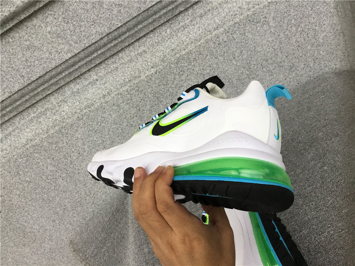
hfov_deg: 58.4
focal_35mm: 31
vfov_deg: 45.4
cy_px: 133
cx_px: 178
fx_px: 318
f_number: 2.4
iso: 40
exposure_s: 1/30
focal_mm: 3.3
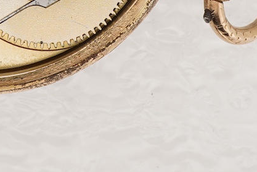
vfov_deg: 7.8
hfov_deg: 11.9
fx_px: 1214
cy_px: -150
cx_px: -31
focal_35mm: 170
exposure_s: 1/160
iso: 160
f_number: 22
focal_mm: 30
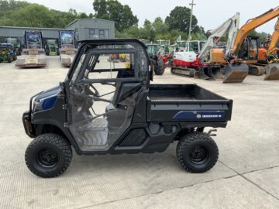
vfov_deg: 48.2
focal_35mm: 29
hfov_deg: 61.7
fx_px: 234
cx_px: 140
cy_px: 104
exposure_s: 1/227
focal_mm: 3
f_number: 1.8
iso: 16
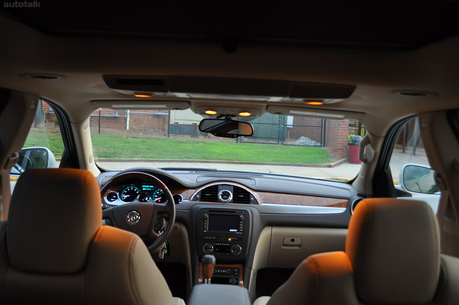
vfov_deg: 36.8
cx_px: 230
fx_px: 458
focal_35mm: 36
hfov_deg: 53.2
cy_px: 152
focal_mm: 24
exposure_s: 1/50
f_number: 4
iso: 800
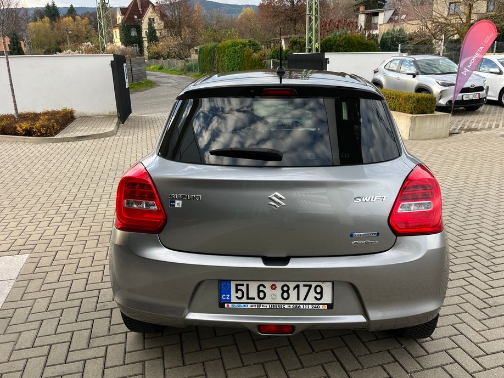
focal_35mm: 29
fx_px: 422
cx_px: 276
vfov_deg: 48.2
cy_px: 187
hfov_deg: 61.5
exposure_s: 1/235
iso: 40
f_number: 1.6
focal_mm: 5.1
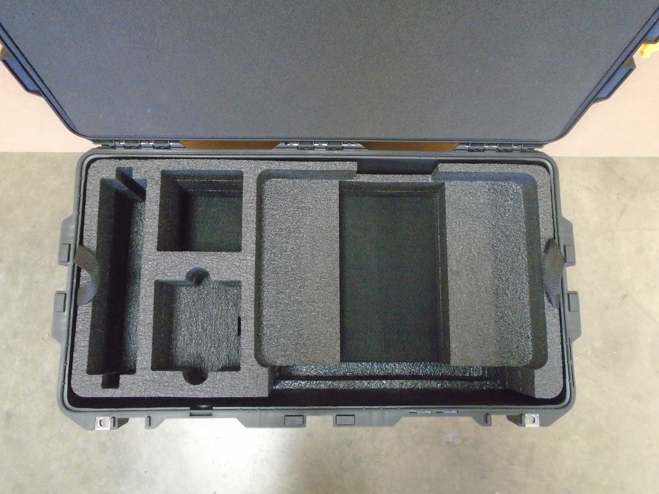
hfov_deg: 67.3
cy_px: 247
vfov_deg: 53.1
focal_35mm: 26
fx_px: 495
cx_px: 330
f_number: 3.2
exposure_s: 1/25
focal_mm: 4.6
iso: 800
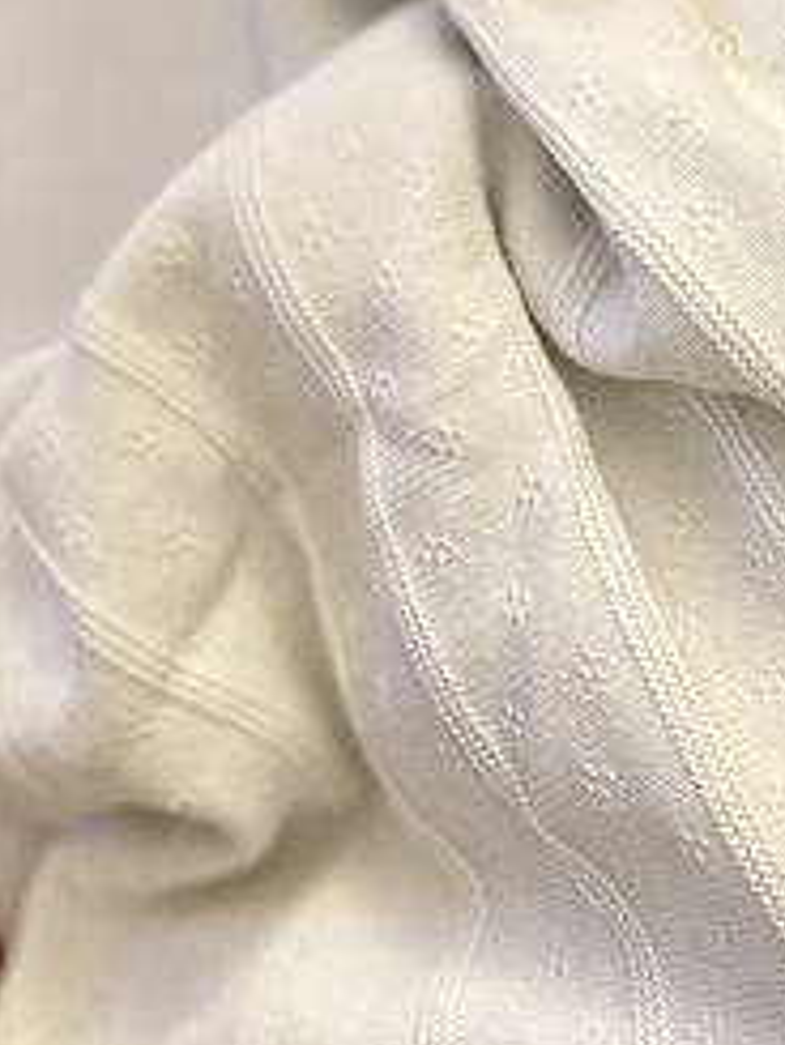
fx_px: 1480
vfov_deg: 38.4
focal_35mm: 49
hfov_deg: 27.9
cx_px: 791
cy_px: 337
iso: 800
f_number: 1.78
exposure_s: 1/50
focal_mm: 6.86
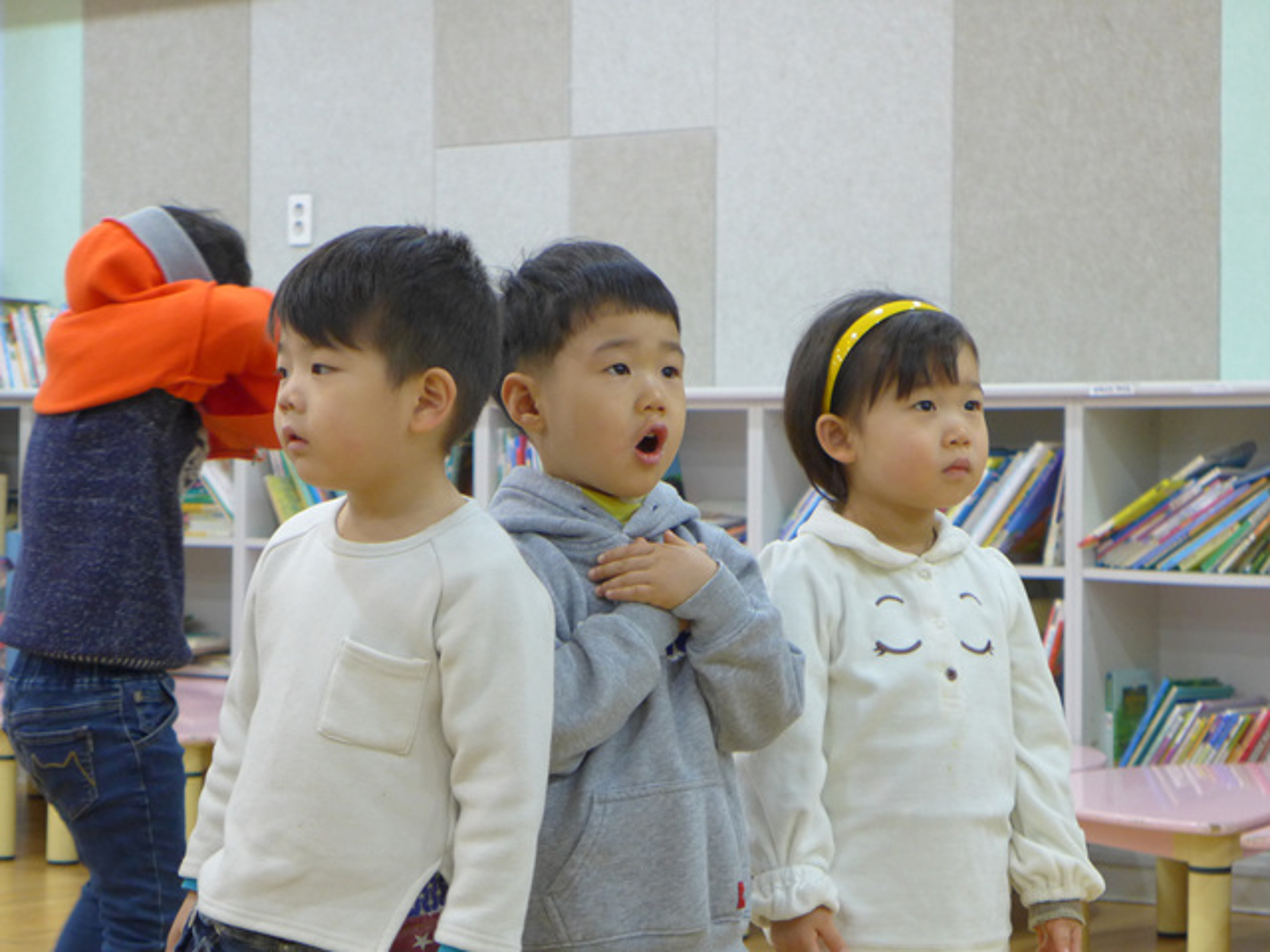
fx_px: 3302
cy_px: 476
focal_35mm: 90
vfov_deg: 16.4
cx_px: 635
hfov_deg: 21.8
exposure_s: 1/100
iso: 400
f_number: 2.3
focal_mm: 17.7
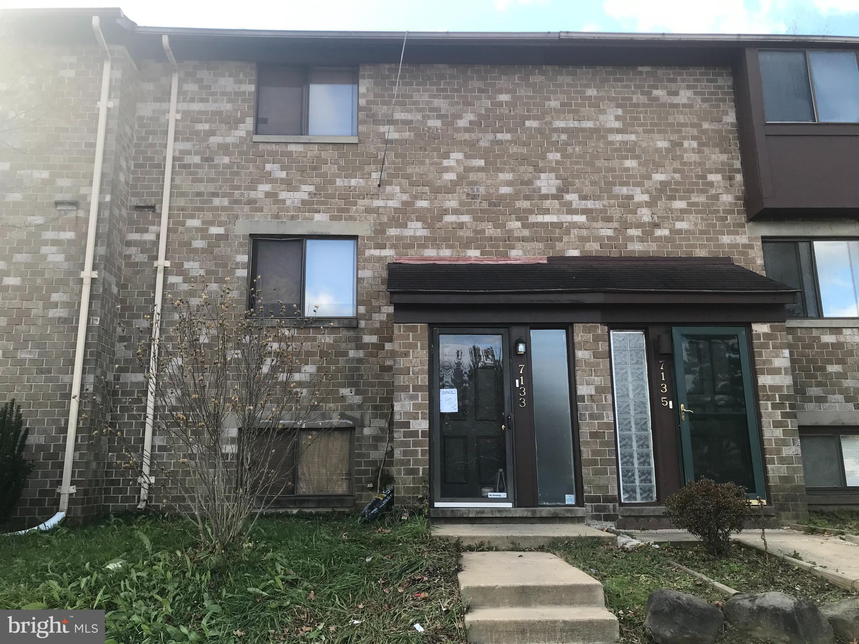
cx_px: 430
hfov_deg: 63.4
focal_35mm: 28
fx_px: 695
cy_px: 322
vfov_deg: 49.7
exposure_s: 1/441
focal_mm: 3.99
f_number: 1.8
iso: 20
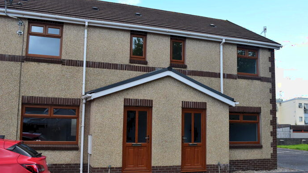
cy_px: 98
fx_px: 286
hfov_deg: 56.6
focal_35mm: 35
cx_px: 153
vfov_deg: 33.7
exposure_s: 1/250
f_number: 10
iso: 400
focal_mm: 22
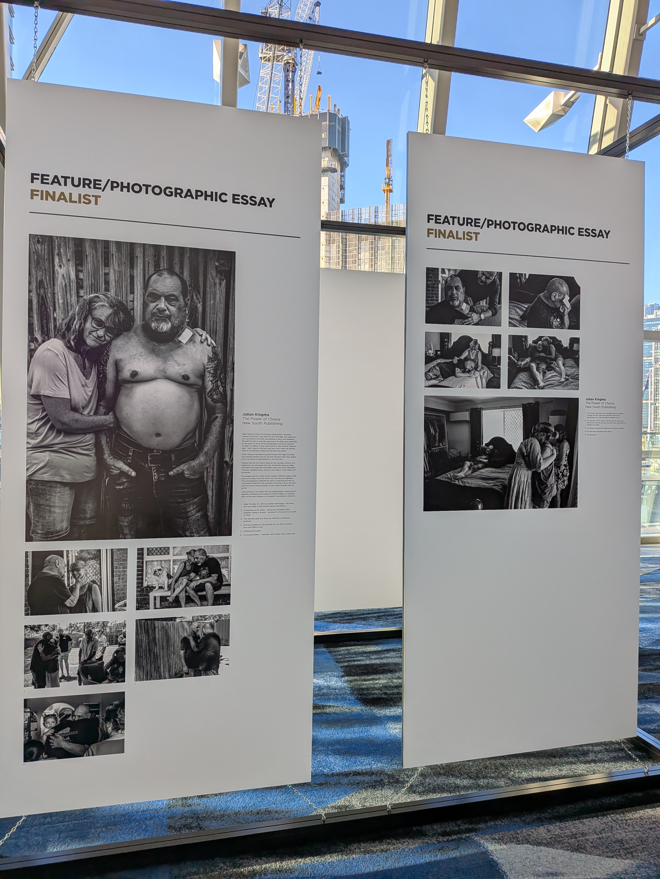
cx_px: 330
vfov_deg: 71.6
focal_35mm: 24
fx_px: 610
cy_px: 440
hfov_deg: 56.8
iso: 25
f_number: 1.7
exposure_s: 1/212
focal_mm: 4.53
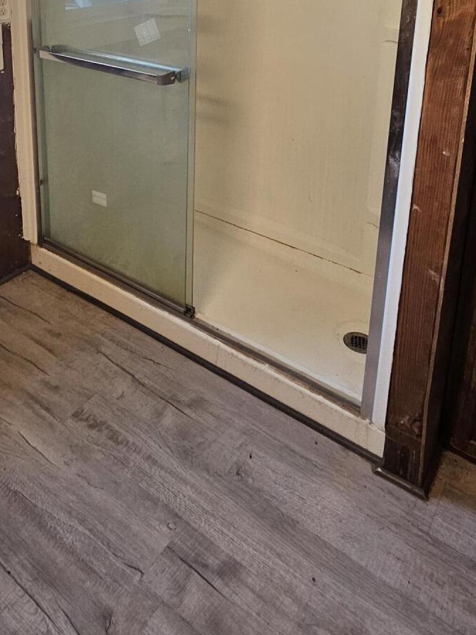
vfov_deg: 54.0
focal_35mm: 29
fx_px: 532
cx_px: 149
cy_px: 66
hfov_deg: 47.2
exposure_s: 1/60
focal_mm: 2.2
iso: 200
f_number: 2.2
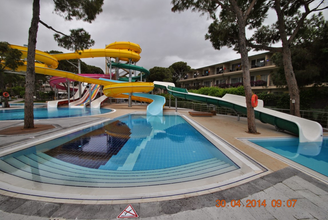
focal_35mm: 15
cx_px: 164
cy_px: 110
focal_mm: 10
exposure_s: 1/200
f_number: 7.1
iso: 100
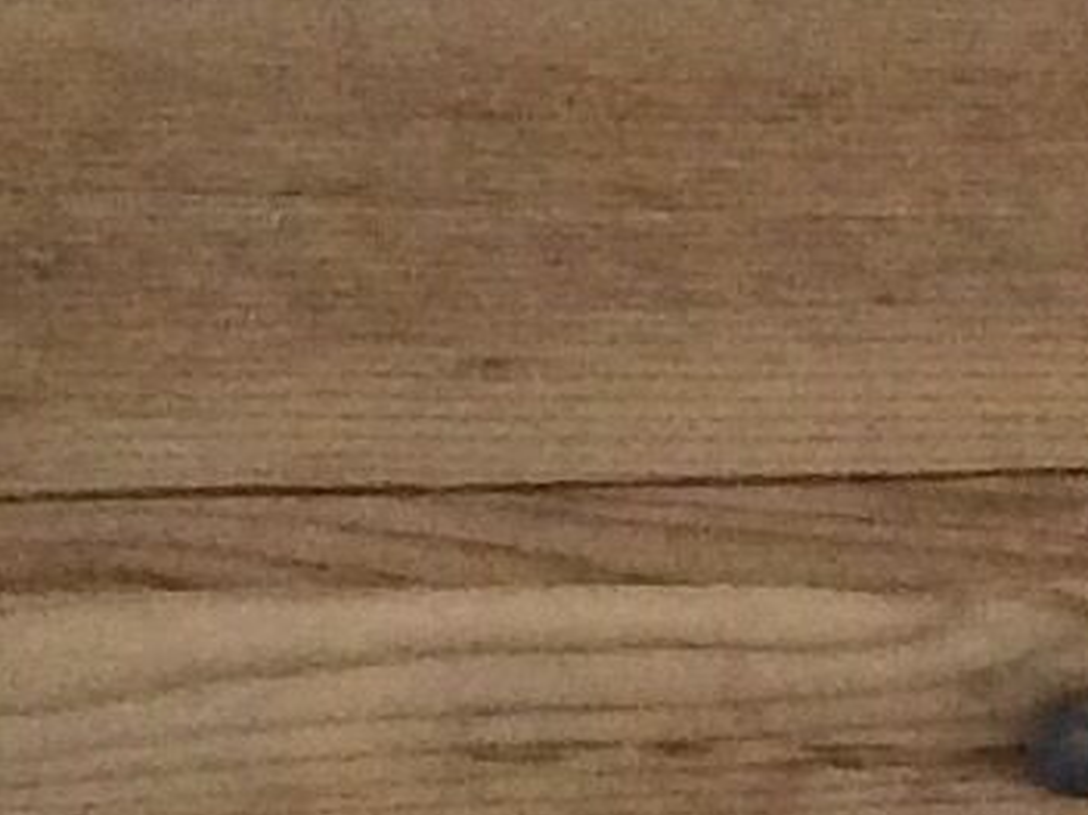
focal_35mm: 236
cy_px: 1658
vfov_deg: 6.1
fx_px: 7415
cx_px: 2325
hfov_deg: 7.9
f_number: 2.4
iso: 320
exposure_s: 1/17
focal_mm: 3.3
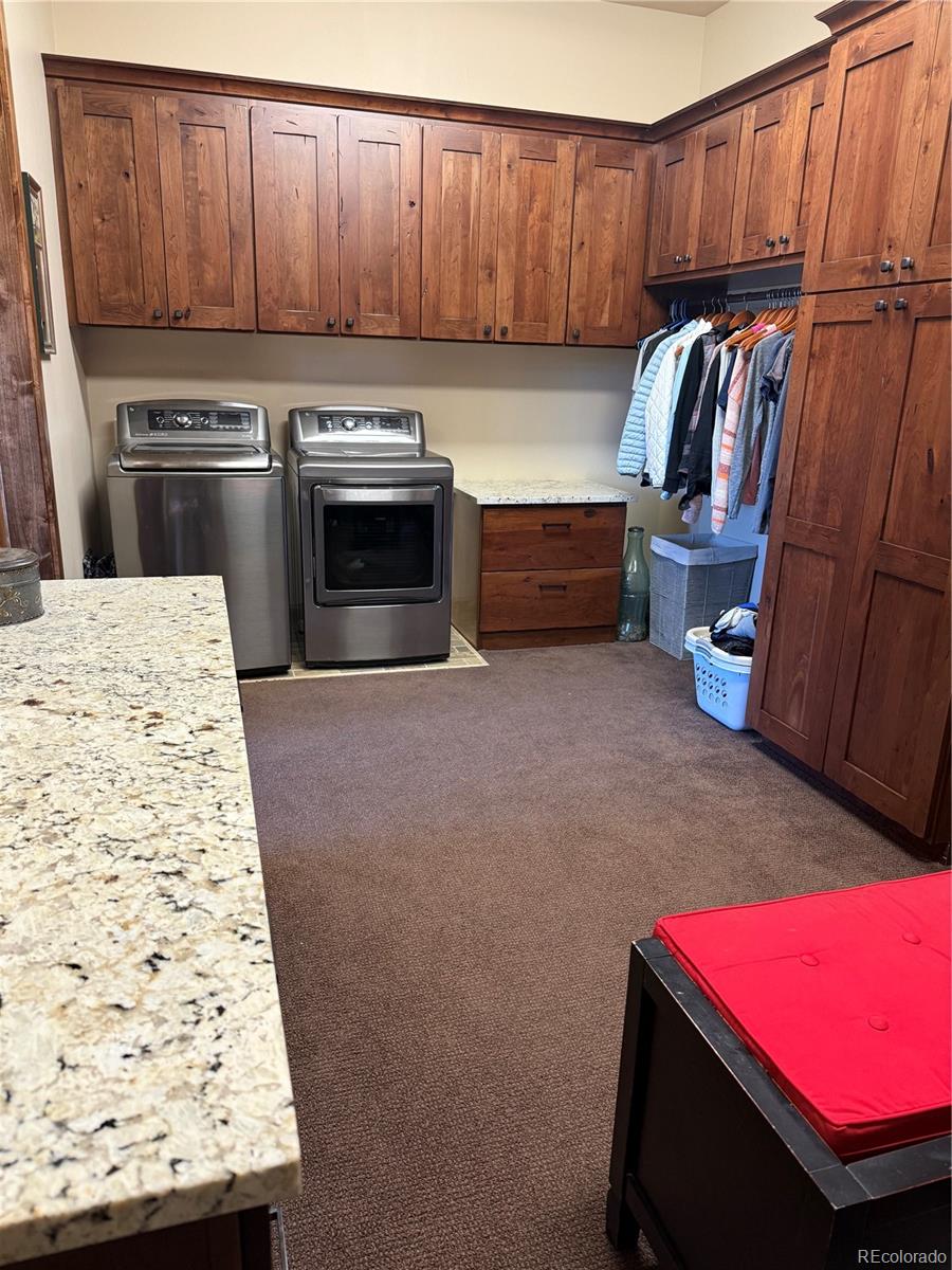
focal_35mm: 24
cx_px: 476
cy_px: 635
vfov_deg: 71.6
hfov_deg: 56.8
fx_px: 880
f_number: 1.78
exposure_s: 1/60
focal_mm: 6.76
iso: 250
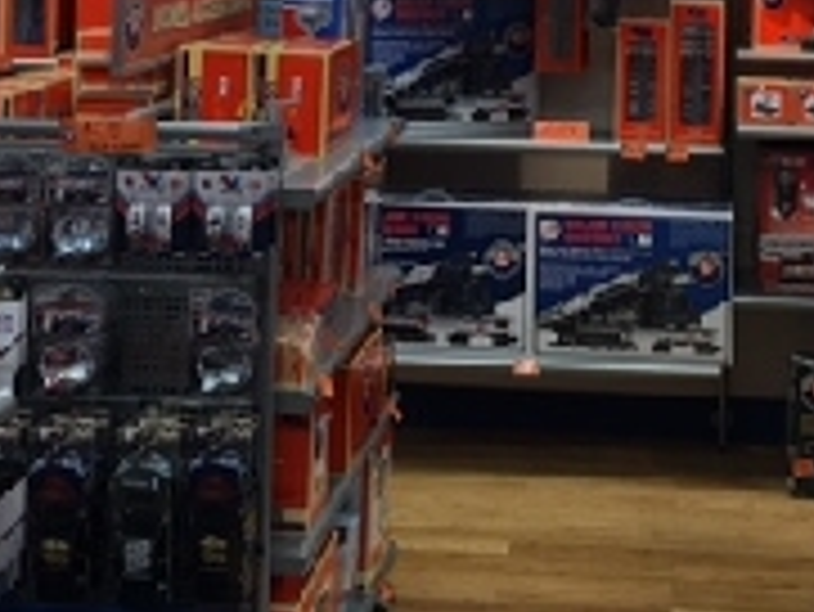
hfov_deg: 24.3
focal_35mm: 80
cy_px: -128
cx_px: 540
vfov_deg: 17.6
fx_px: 1882
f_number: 2.2
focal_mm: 4.15
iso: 25
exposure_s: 1/30
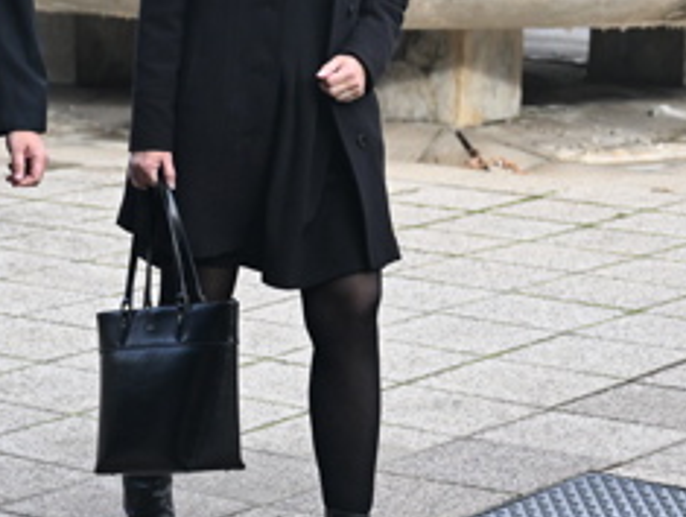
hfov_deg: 12.6
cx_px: -15
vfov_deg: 9.6
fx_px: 3076
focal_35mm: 155
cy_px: 99
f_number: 3.5
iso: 3200
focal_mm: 55
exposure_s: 1/5000
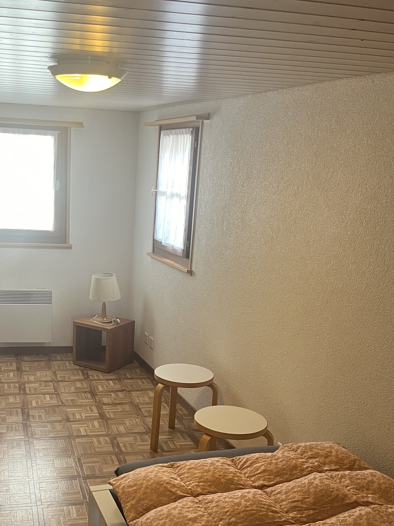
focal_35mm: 40
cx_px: 131
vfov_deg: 45.6
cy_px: 374
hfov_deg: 35.6
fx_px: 607
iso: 160
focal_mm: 5.1
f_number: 1.6
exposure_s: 1/50
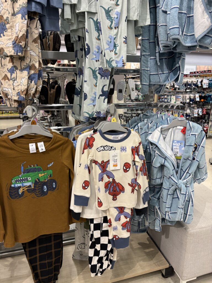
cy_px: 142
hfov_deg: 53.1
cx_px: 106
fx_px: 212
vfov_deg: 67.3
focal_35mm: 26
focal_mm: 5.96
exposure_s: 1/100
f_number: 1.6
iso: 125
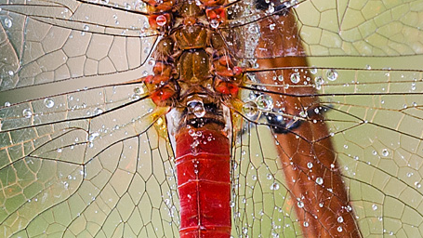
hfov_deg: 2.0
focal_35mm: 1059
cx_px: 359
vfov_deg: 1.1
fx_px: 11879
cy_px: 226
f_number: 11
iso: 200
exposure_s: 1/4
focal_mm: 150
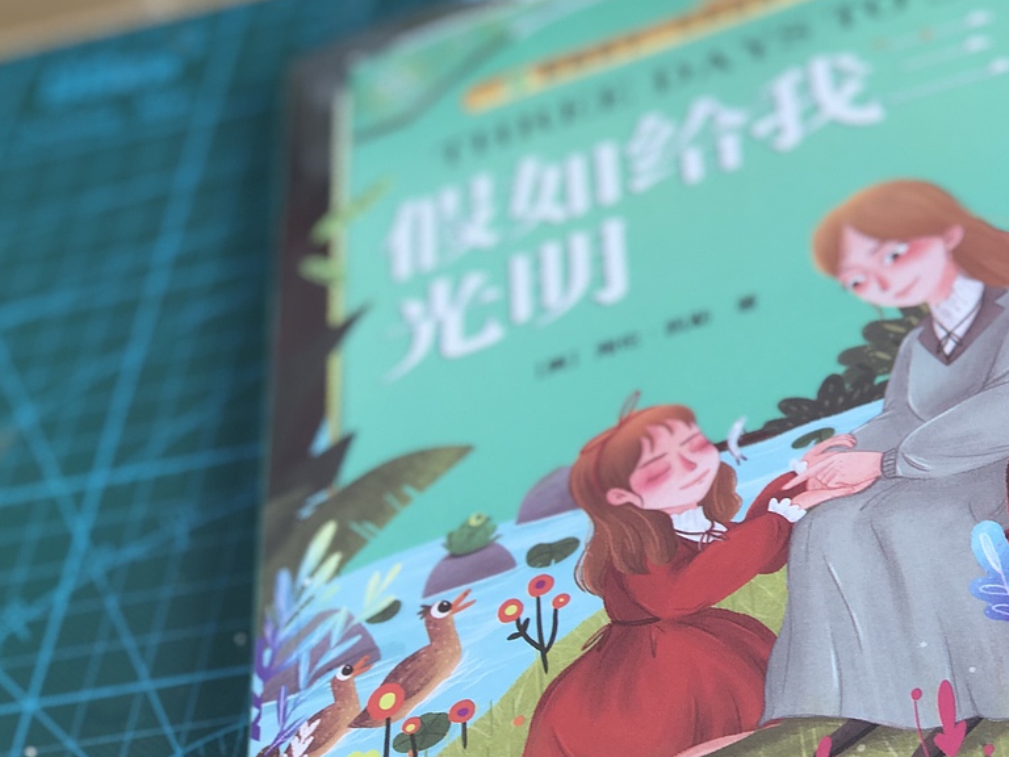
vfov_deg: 15.6
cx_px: 737
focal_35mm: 95
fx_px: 2769
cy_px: 415
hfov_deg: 20.5
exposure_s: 1/50
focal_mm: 6.6
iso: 20
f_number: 2.8
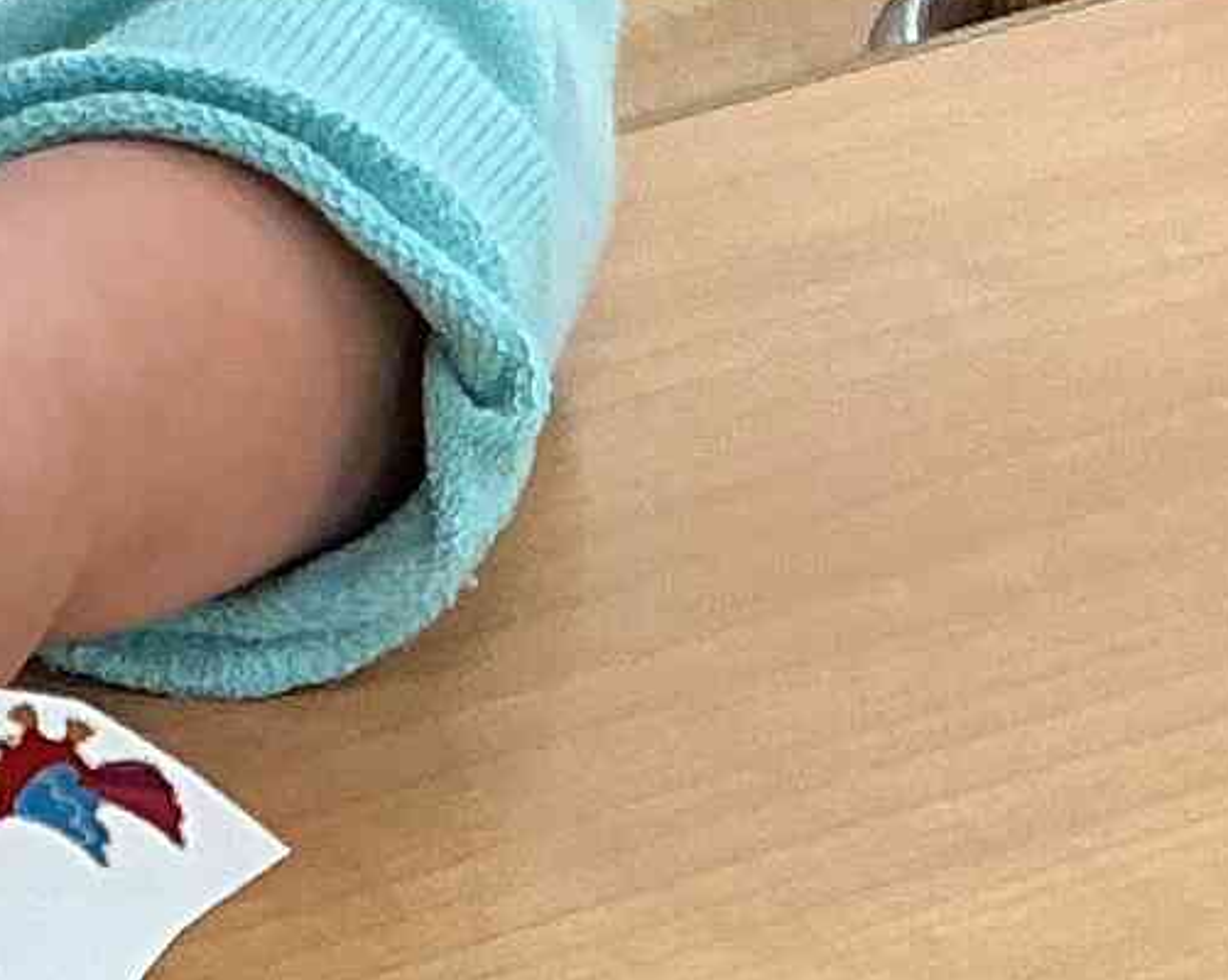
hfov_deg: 8.4
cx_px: -287
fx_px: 8280
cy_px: 848
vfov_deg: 6.8
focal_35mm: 228
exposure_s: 1/120
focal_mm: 3
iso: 40
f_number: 1.8
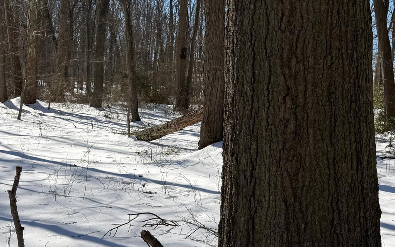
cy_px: 115
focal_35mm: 51
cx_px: 319
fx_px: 549
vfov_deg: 25.3
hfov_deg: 38.1
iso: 80
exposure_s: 1/6711
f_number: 1.78
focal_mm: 6.76
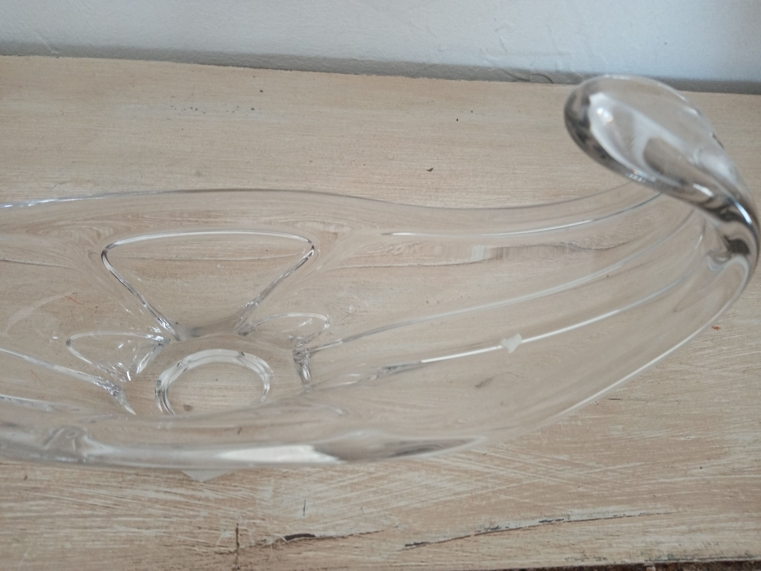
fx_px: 572
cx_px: 380
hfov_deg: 67.3
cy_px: 286
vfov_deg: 53.1
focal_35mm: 26
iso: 183
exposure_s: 1/33.3
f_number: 1.8
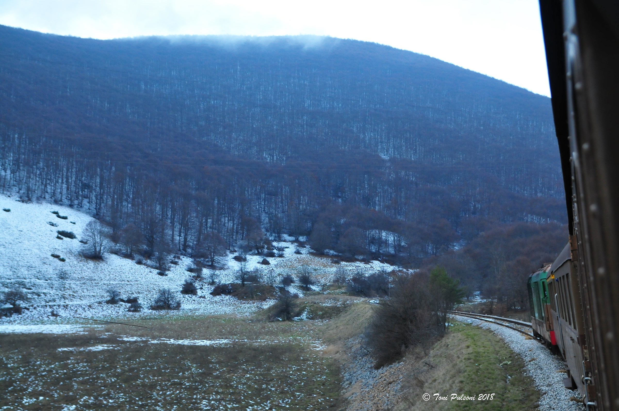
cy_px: 206
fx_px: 721
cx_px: 310
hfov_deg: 46.4
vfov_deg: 31.8
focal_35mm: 42
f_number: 5
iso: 800
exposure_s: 1/200
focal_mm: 28
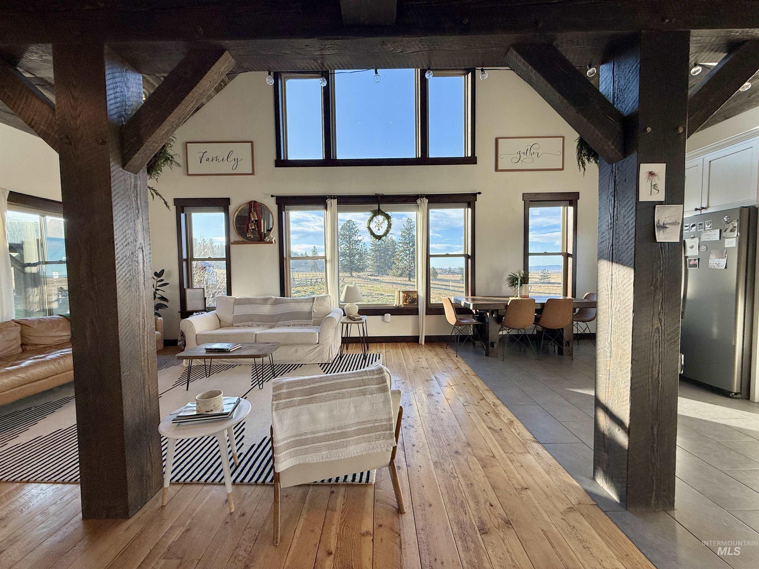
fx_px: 307
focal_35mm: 14
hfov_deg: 102.1
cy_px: 284
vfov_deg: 85.7
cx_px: 380
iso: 64
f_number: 2.2
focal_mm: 2.22
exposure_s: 1/319
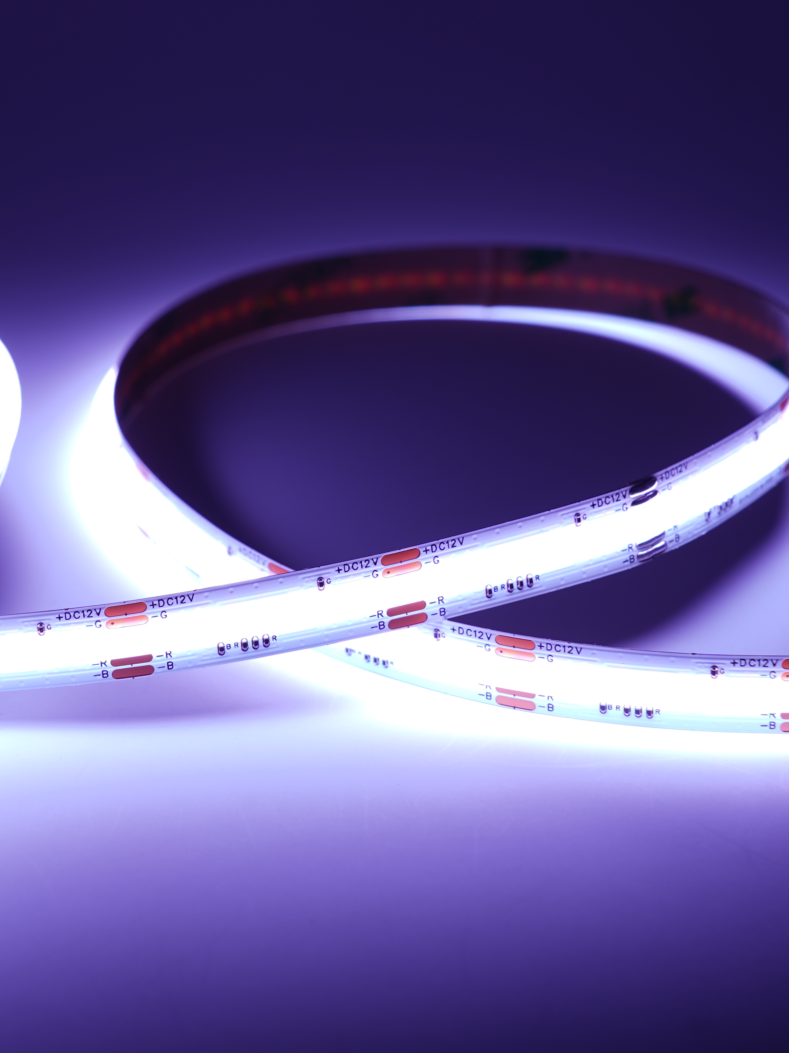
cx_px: 216
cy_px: 477
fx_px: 4102
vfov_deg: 14.6
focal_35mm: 135
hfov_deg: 11.0
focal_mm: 75
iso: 80
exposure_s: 1/80
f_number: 8
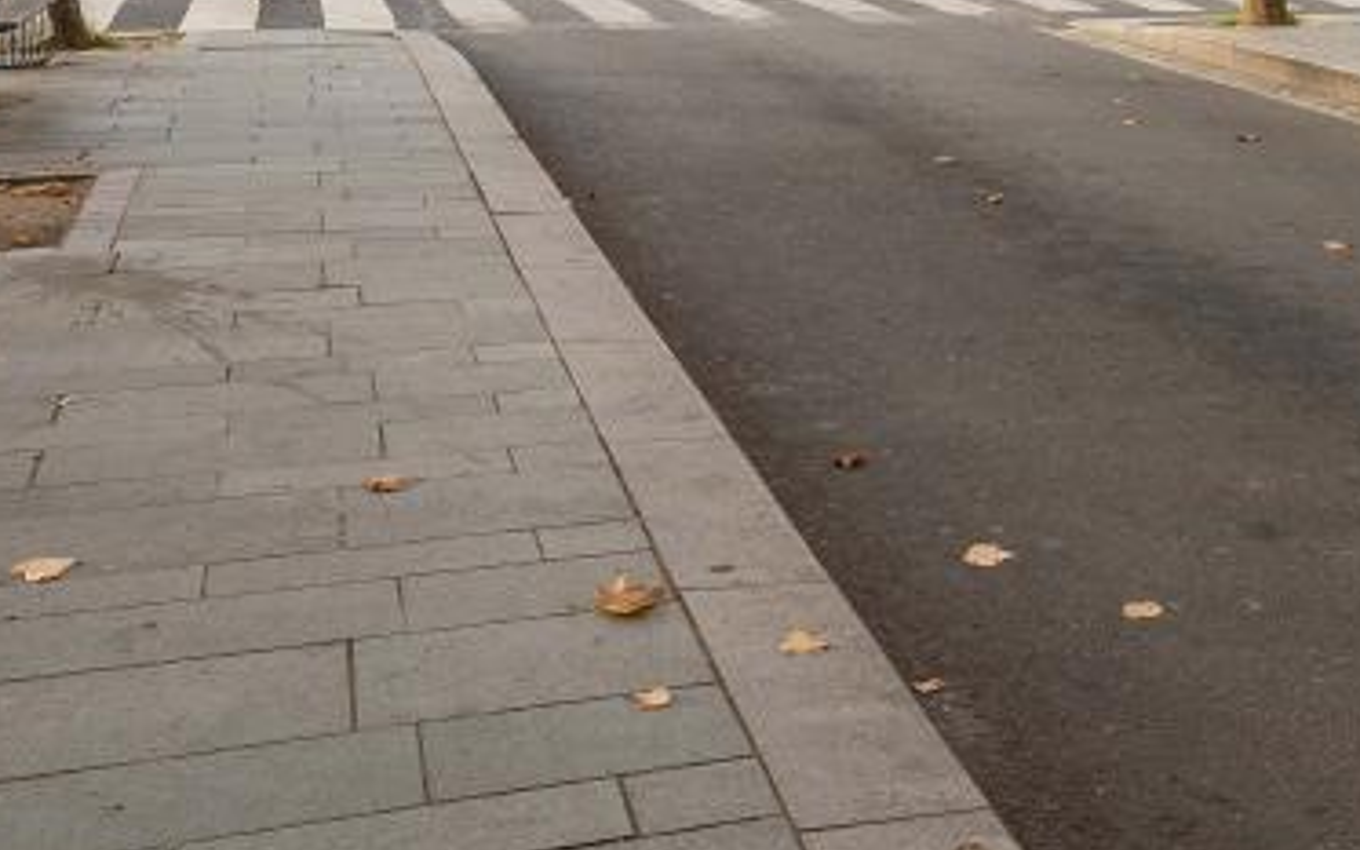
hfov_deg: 34.6
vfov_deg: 21.1
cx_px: 1178
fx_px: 2075
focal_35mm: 56
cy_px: -243
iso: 100
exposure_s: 1/400
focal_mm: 16
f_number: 8
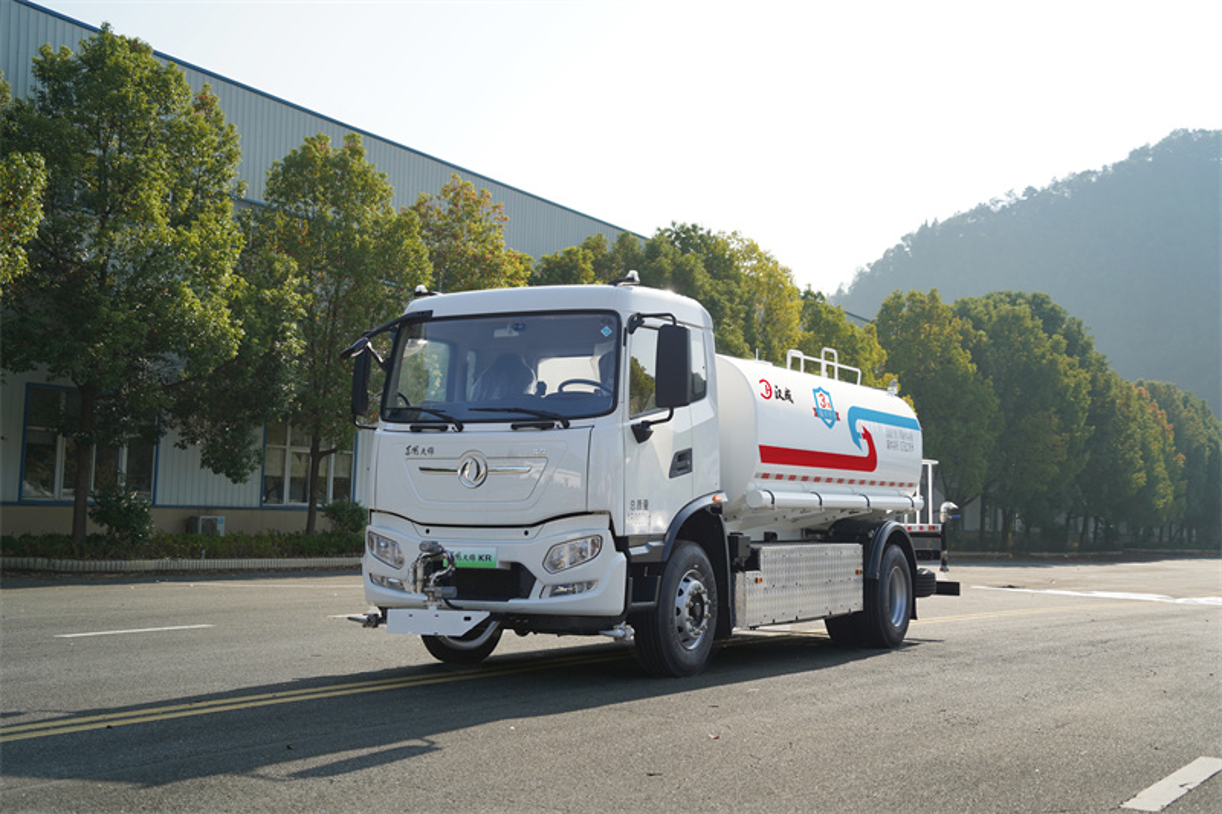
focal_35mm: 35
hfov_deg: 54.4
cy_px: 407
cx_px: 611
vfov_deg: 37.8
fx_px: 1188
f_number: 3.2
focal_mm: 35
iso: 125
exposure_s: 1/800
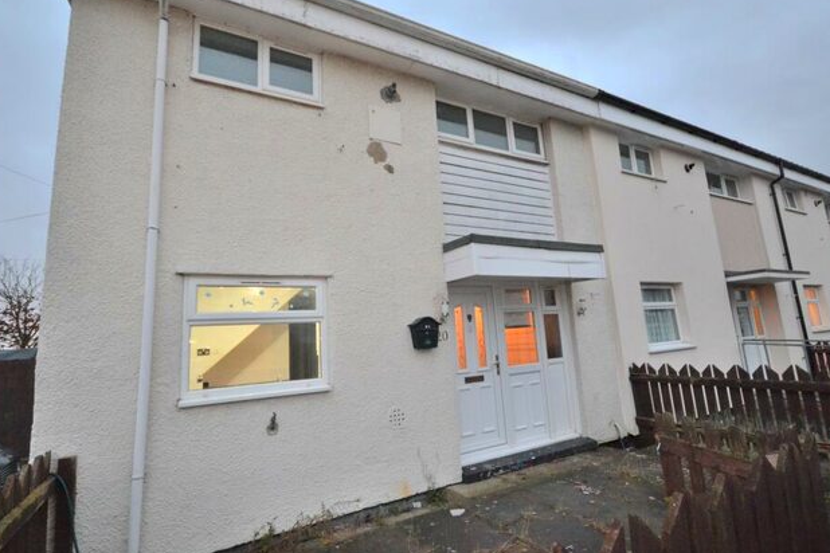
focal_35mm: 17
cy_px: 252
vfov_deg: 70.3
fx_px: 392
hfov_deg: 93.2
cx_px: 430
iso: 2200
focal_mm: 10
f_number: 4
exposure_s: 1/60
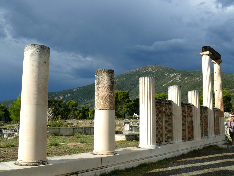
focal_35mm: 35
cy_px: 88
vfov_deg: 40.7
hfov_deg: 52.6
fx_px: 237
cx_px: 117
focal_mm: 7.5
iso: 100
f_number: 5.6
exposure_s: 1/200
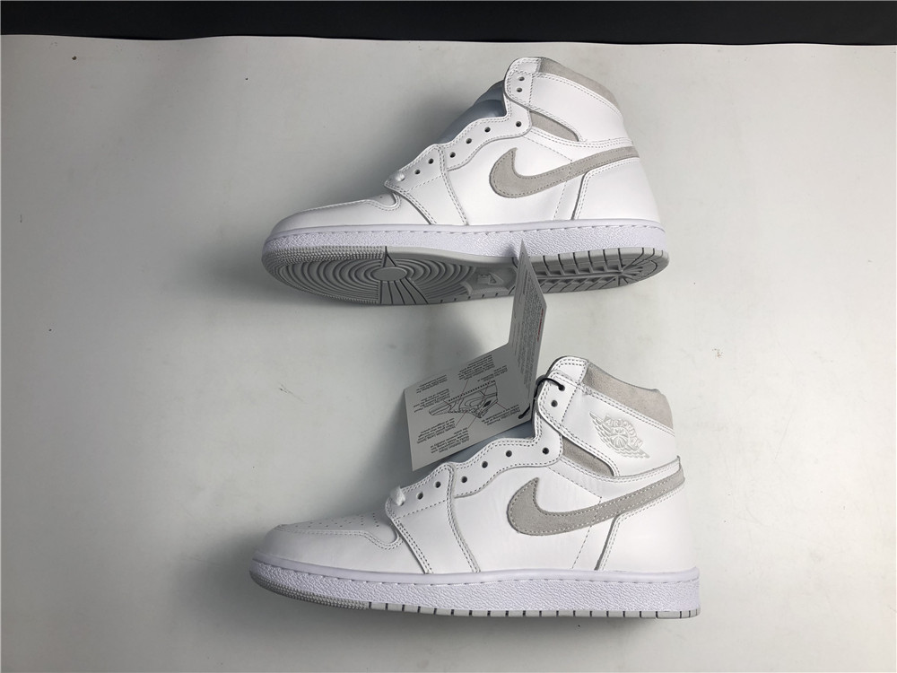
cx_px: 448
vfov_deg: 49.7
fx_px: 726
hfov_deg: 63.4
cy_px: 336
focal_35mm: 28
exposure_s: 1/100
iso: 25
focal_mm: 4
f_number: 1.8
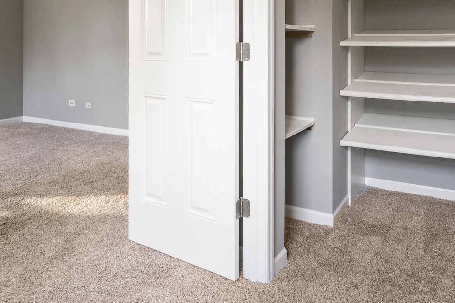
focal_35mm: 29
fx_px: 366
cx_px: 292
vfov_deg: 43.0
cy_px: 64
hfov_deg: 62.5
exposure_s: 1/15
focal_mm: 17
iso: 250
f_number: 8
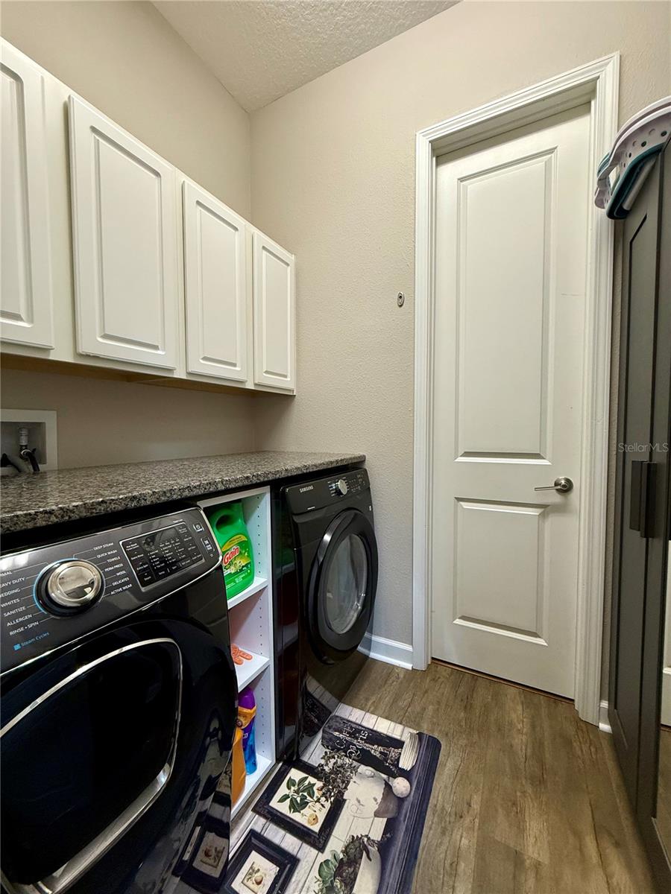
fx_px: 362
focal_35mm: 14
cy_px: 447
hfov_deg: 85.7
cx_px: 336
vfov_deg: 102.1
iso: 320
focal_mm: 2.22
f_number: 2.2
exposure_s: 1/120
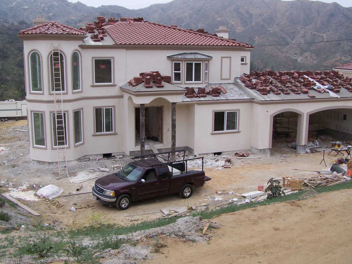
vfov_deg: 36.8
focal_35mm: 39
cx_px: 173
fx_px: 397
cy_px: 132
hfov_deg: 47.9
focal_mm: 6.3
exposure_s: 1/400
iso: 64
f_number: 4
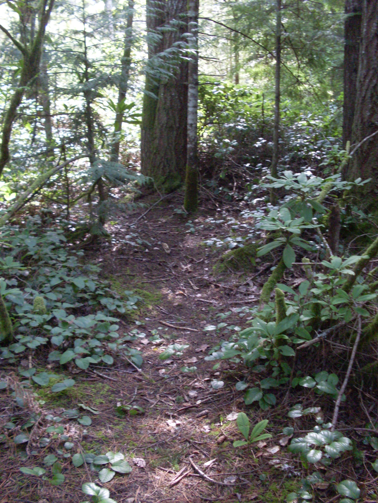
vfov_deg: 49.0
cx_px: 189
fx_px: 553
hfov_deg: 37.7
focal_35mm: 38
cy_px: 252
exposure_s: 1/45
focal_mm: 6.3
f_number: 2.8
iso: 160
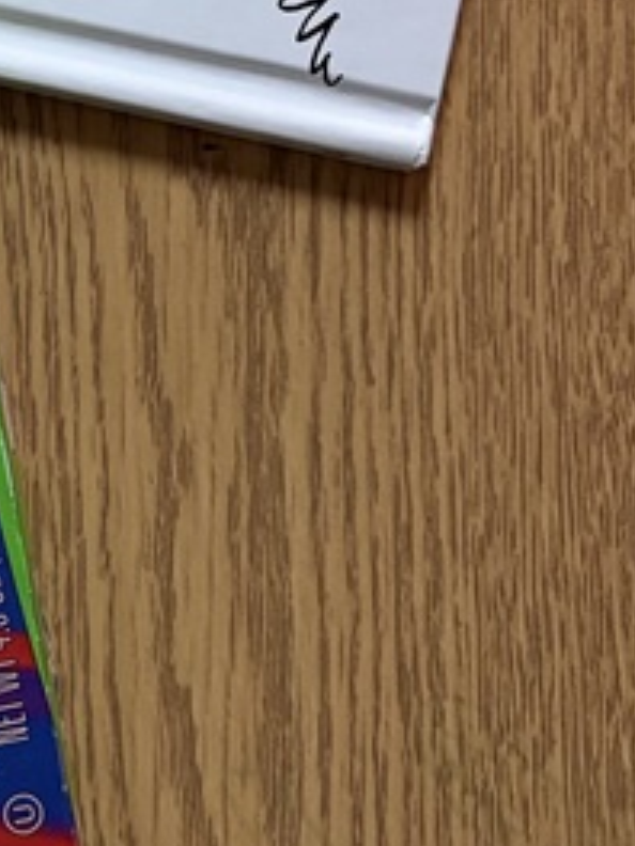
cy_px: -3
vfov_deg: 18.9
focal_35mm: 101
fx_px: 2470
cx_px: -481
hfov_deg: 13.3
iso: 400
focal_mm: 5.96
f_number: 1.6
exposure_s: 1/40
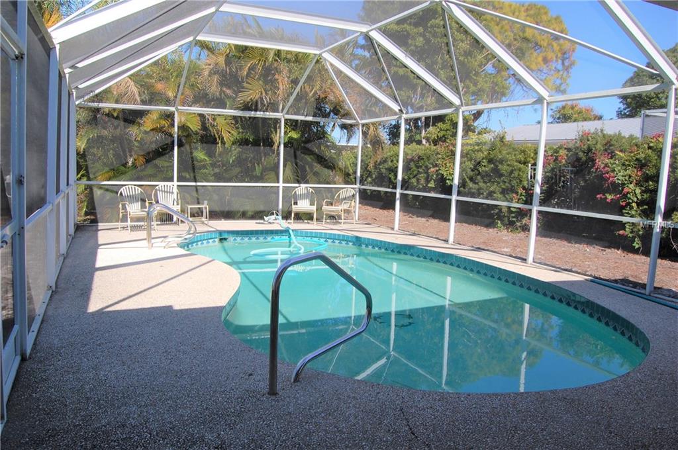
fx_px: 508
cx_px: 339
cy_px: 225
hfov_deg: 67.4
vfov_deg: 47.8
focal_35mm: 27
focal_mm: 18
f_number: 9
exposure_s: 1/320
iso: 200
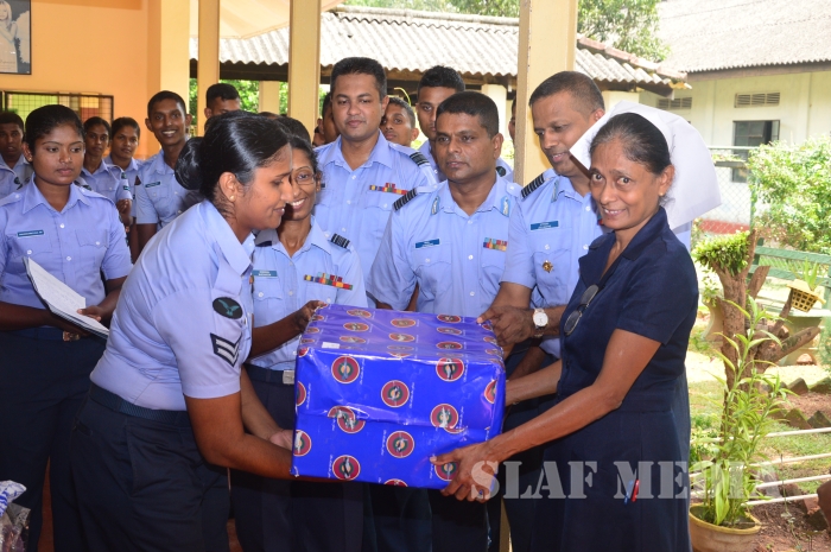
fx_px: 1176
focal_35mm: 51
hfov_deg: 38.9
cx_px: 416
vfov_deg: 26.4
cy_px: 276
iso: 400
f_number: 6.3
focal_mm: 34
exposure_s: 1/125
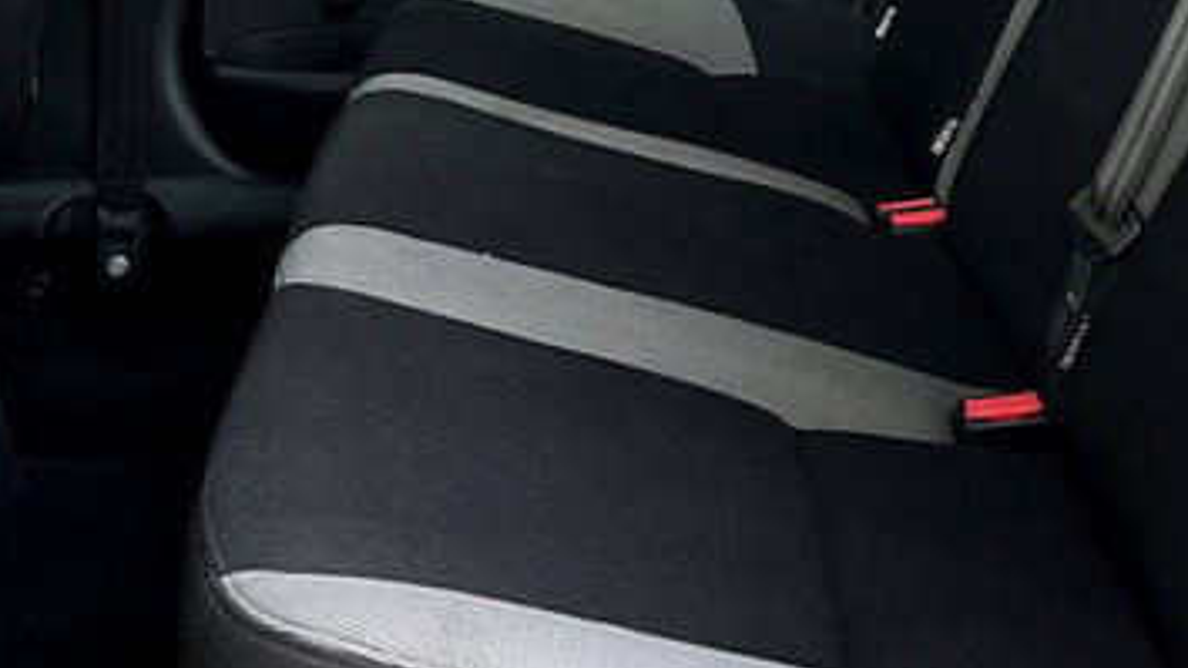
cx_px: 581
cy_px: -151
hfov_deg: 32.8
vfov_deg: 17.8
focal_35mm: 64
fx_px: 2016
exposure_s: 1/121
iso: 64
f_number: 1.5
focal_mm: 5.7
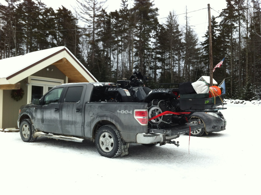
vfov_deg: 40.6
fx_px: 264
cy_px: 98
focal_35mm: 35
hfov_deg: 52.7
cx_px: 130
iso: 80
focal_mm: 3.85
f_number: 2.8
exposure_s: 1/155
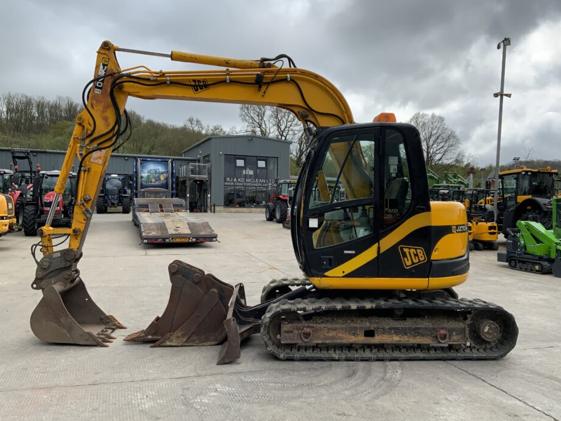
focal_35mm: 32
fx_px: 519
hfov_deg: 56.8
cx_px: 302
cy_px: 207
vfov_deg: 44.2
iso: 16
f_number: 1.8
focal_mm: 3
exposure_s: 1/1144
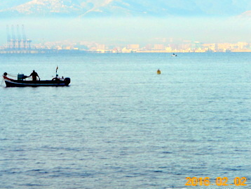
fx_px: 1487
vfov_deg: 7.3
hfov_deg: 9.6
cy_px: 79
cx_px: 95
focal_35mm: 205
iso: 80
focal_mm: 27.4
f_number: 6.2
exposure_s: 1/160
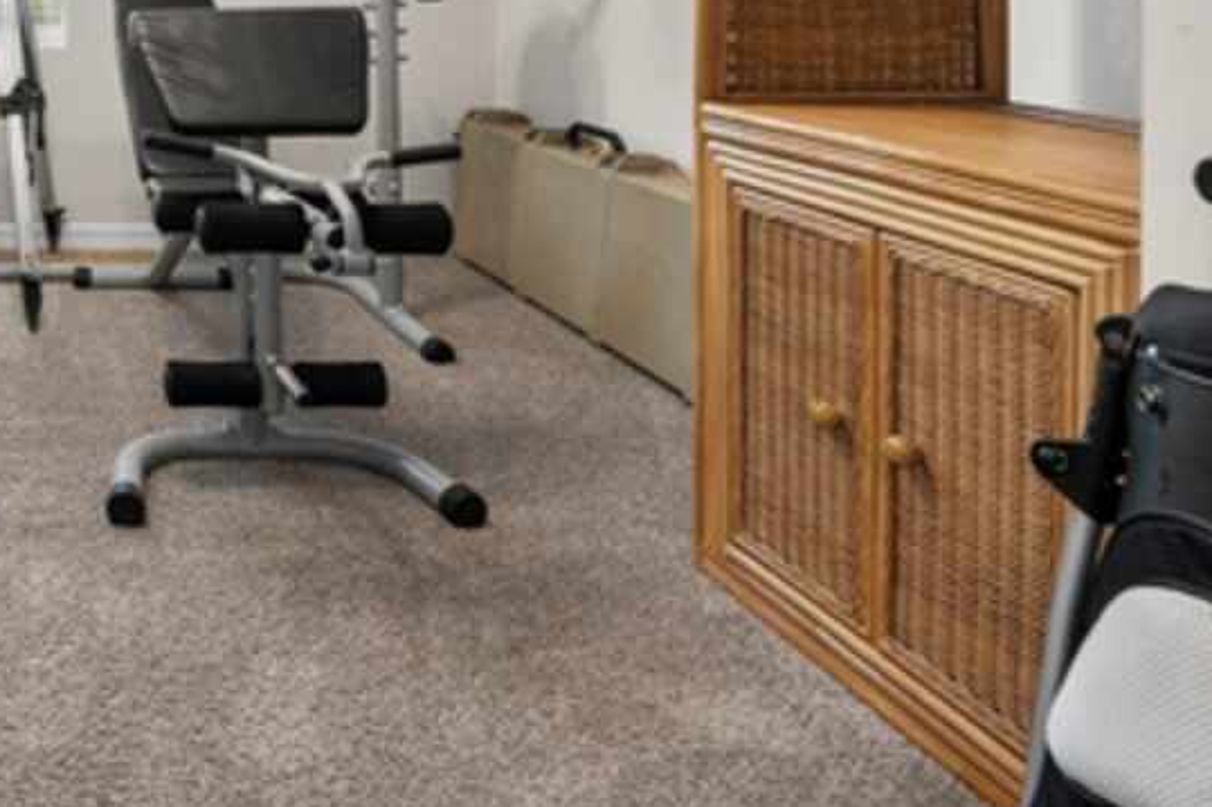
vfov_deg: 30.7
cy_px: -61
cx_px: -65
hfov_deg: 41.3
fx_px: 1319
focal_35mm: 39
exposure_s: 1.3
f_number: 8
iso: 125
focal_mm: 16.5
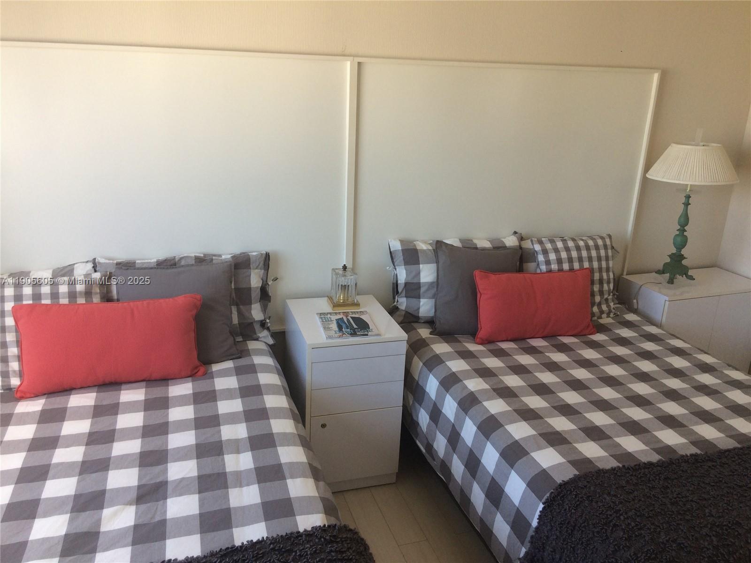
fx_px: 629
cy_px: 282
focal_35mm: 29
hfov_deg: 61.7
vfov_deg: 48.2
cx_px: 376
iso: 50
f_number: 2.2
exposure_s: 1/120
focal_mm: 4.15
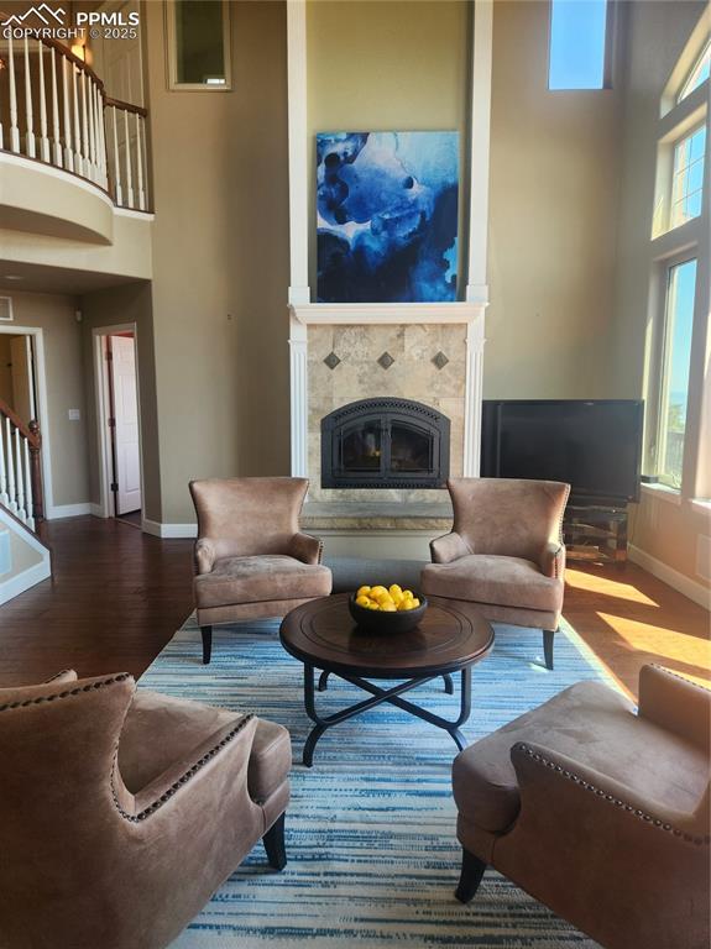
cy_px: 474
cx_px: 356
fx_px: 631
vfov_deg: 74.0
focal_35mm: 23
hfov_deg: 58.8
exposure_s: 1/180
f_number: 1.8
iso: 64
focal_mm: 5.4
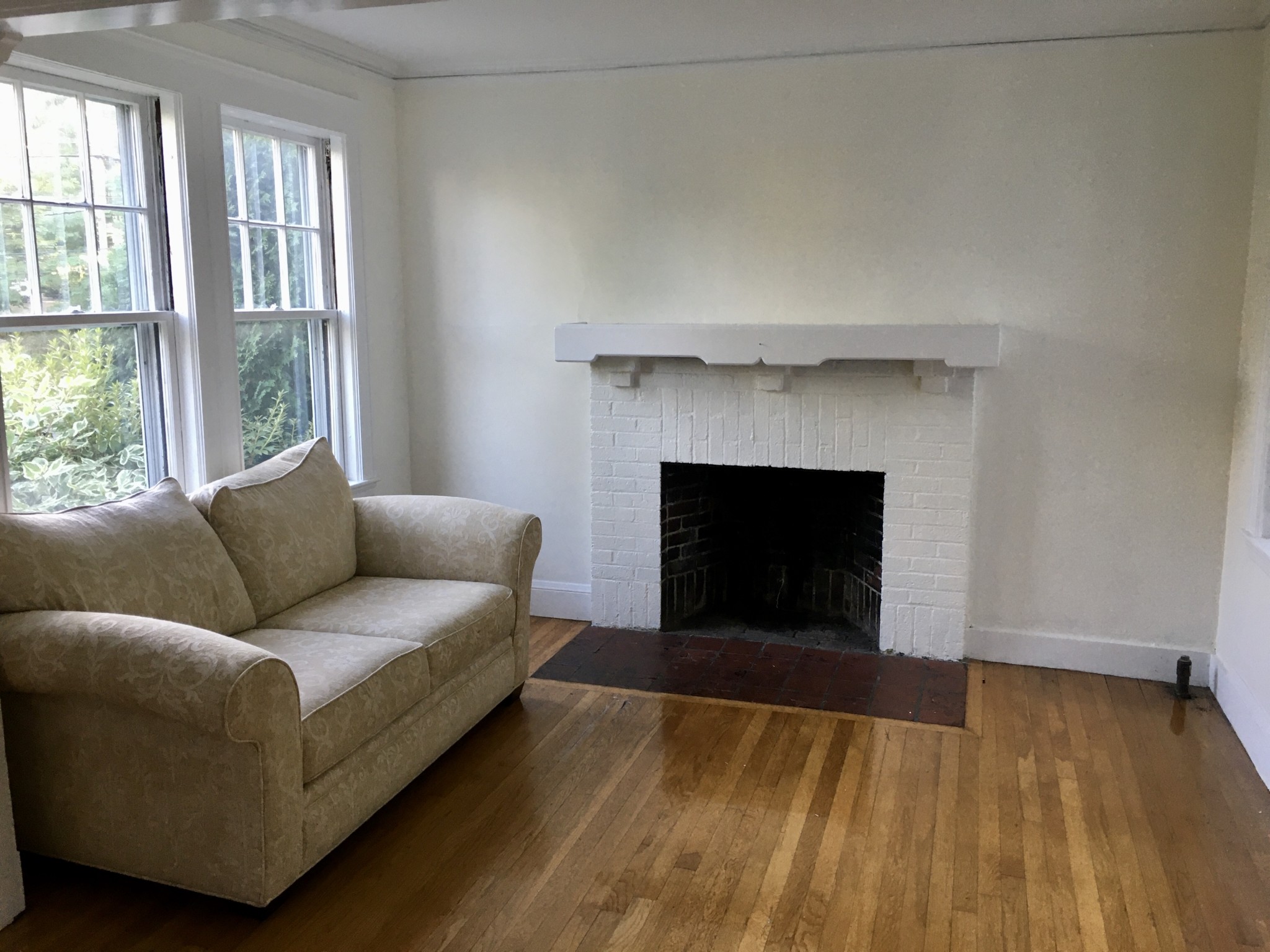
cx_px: 635
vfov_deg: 48.2
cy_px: 476
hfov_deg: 61.7
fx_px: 1064
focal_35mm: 29
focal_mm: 4.15
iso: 64
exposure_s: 1/30
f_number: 2.2
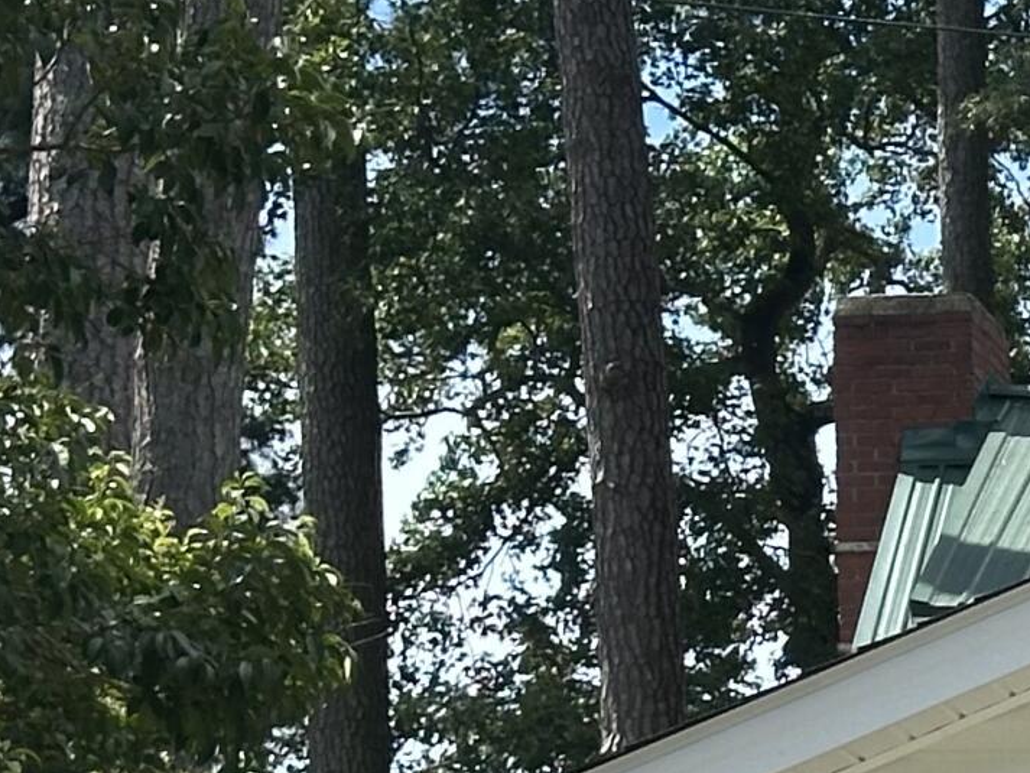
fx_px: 6012
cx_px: 1861
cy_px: 1293
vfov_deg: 7.2
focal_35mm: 202
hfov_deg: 9.3
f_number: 1.78
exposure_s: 1/2809
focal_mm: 6.86
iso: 64
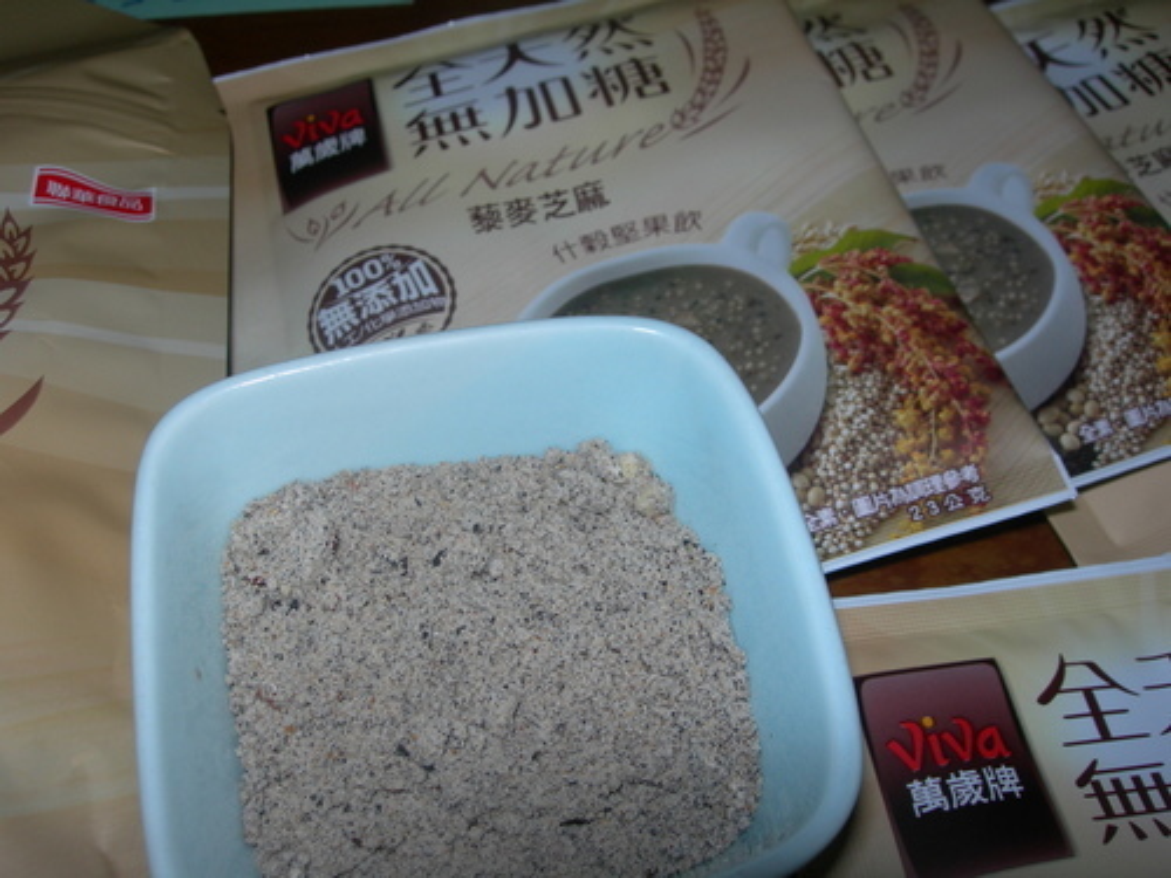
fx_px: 1285
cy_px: 439
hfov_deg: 49.0
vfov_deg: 37.7
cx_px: 586
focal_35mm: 38
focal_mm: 7.8
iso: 50
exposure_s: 1/60.1
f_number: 4.8
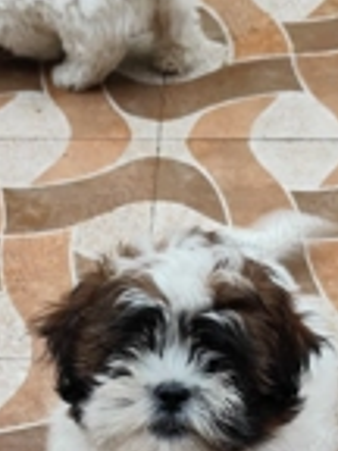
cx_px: 141
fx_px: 833
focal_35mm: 64
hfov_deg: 22.9
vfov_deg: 30.0
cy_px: 310
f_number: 1.65
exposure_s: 1/104
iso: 50
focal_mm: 6.19
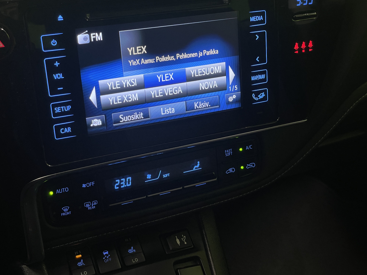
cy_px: 134
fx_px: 572
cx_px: 179
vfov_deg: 27.0
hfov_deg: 35.5
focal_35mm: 54
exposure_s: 1/50
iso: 100
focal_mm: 6
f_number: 2
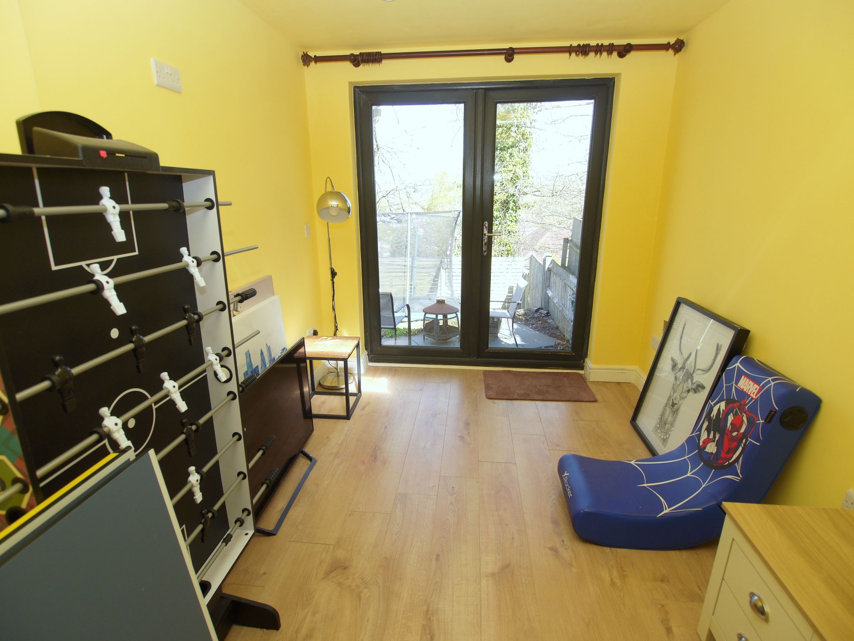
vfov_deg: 71.6
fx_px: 444
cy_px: 320
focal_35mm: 18
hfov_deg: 87.8
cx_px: 427
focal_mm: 9
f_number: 4.5
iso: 100
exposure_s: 1/125
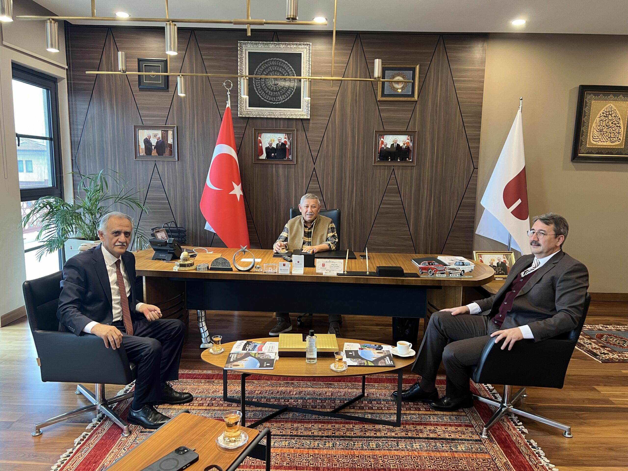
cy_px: 236
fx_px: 472
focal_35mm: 26
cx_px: 314
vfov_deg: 53.1
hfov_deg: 67.3
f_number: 1.5
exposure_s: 1/50
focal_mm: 5.7
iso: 125
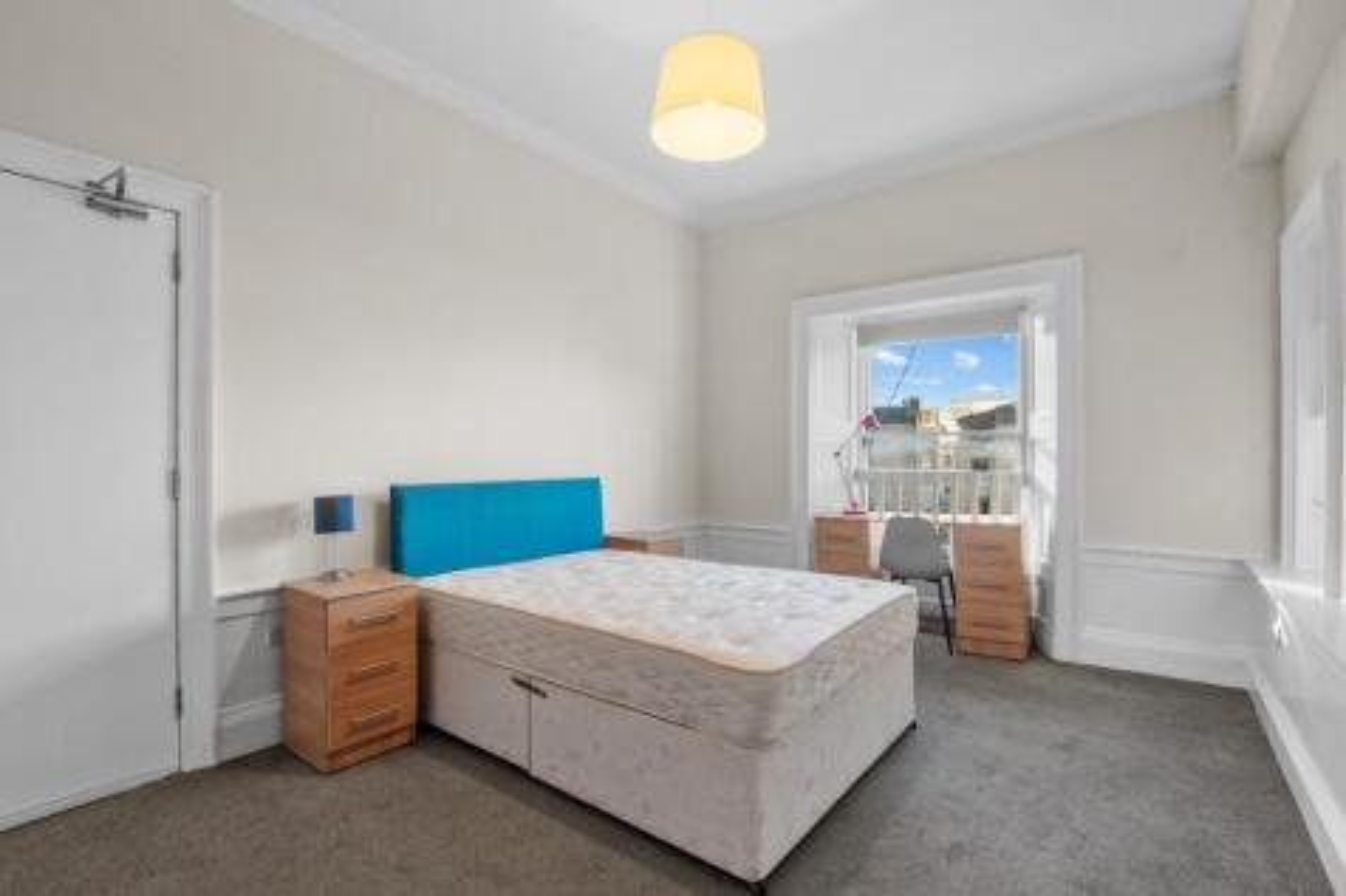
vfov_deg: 73.7
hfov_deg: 96.8
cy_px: 448
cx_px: 673
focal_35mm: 16
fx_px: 598
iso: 250
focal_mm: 16
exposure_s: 1/5
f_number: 9
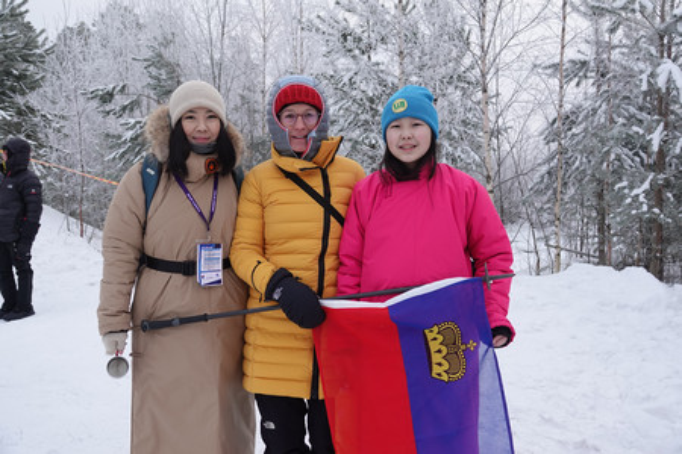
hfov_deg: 53.1
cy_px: 227
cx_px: 341
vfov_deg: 36.9
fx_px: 682
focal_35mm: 36
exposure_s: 1/160
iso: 100
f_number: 3.2
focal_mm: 13.31
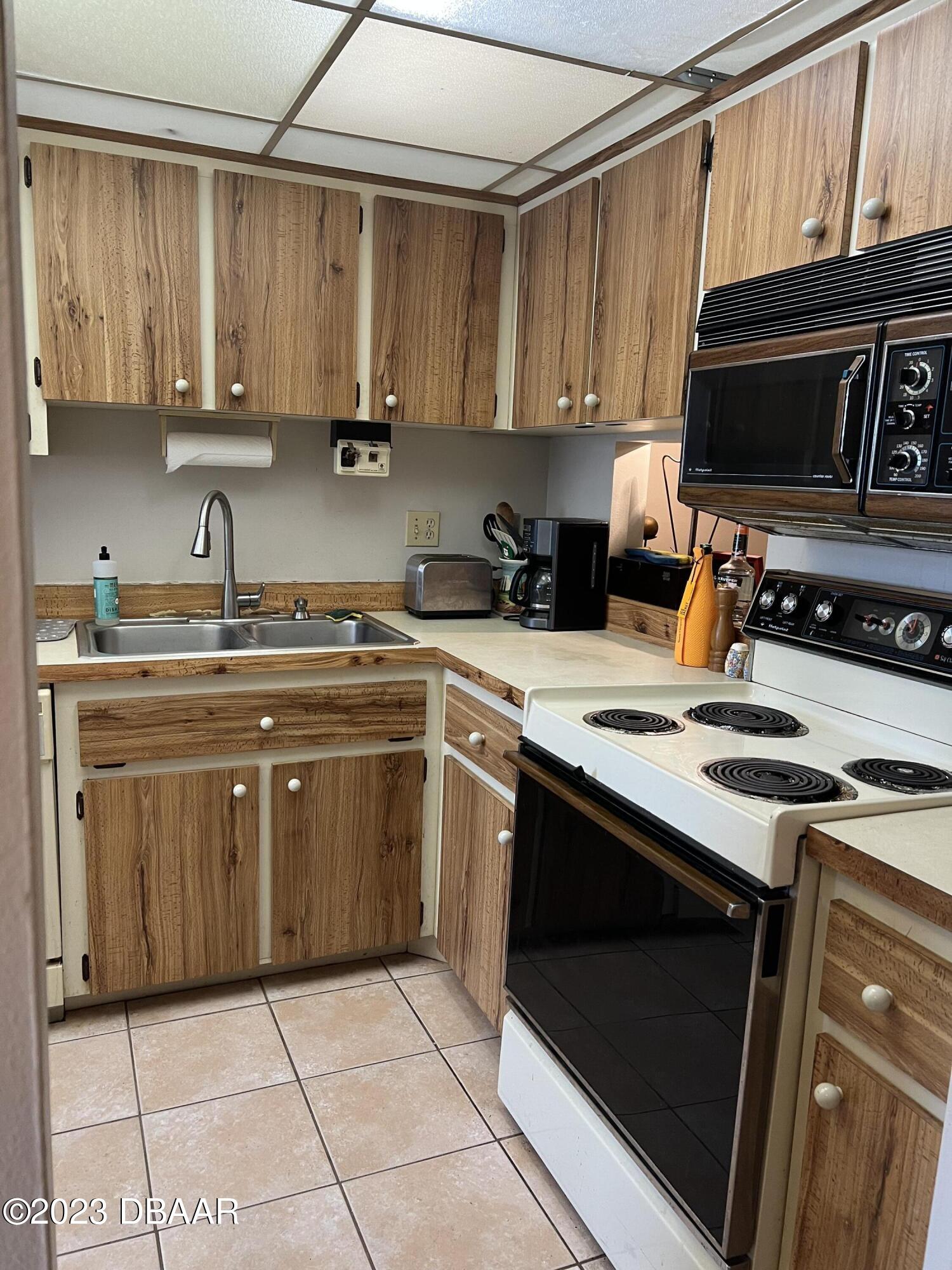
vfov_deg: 67.3
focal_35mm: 26
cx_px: 476
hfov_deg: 53.1
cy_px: 635
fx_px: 953
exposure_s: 1/60
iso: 125
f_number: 1.5
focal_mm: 5.7
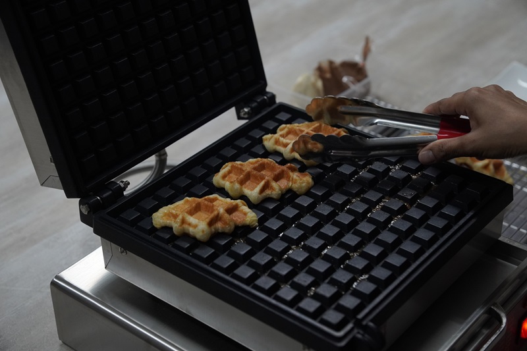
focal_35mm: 64
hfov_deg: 31.2
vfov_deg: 21.1
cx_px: 264
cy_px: 176
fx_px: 944
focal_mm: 43
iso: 1250
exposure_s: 1/320
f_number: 2.8
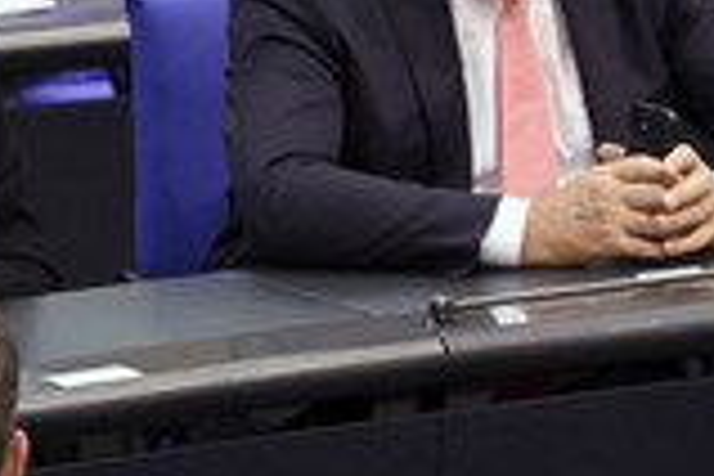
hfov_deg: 2.0
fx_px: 20189
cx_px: 981
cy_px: 296
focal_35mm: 1018
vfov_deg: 1.4
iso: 6400
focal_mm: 360
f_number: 5.6
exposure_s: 1/200
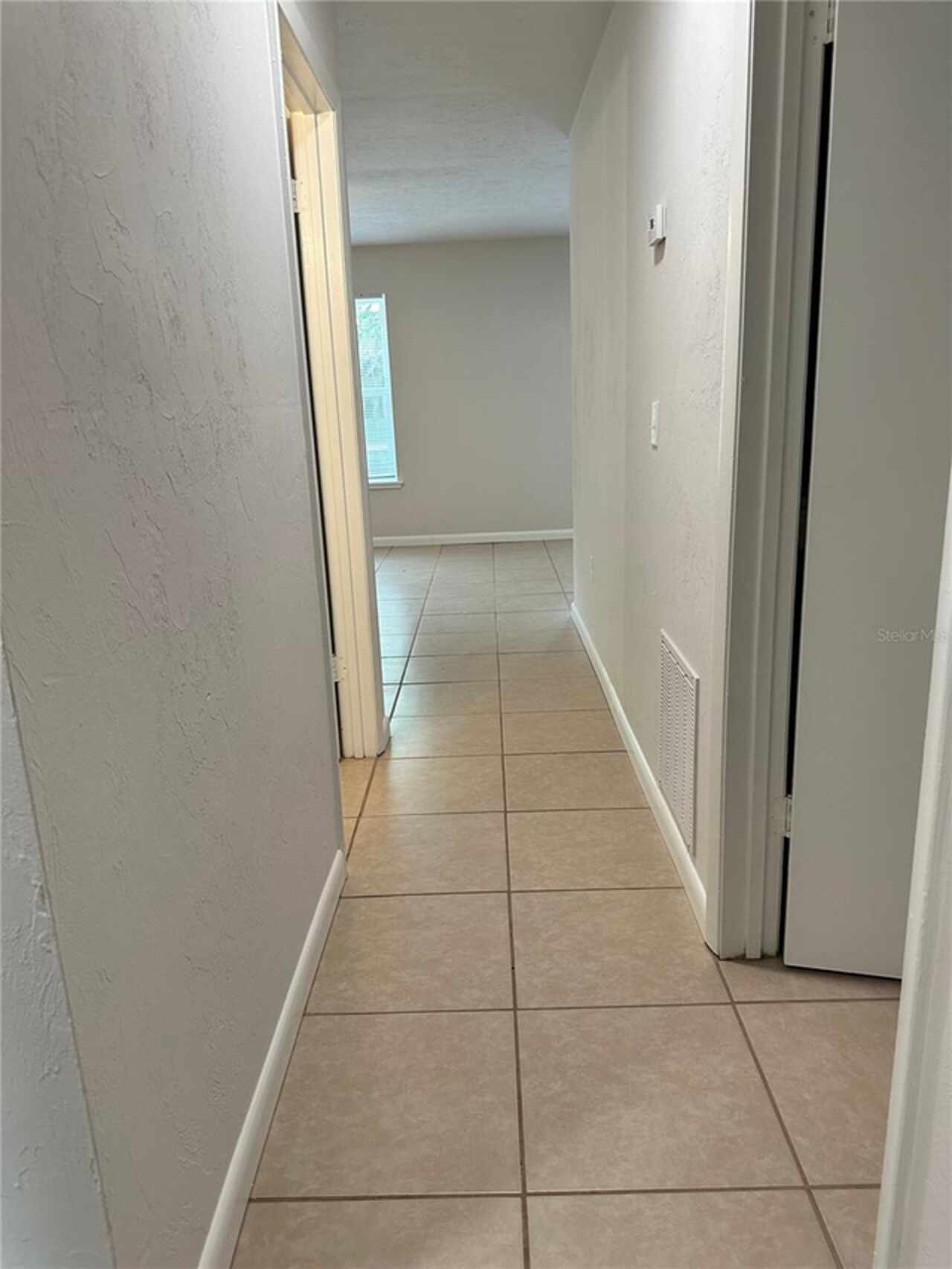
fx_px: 880
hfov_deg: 56.8
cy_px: 634
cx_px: 476
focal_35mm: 24
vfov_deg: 71.6
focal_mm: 6.86
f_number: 1.78
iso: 200
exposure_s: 1/120
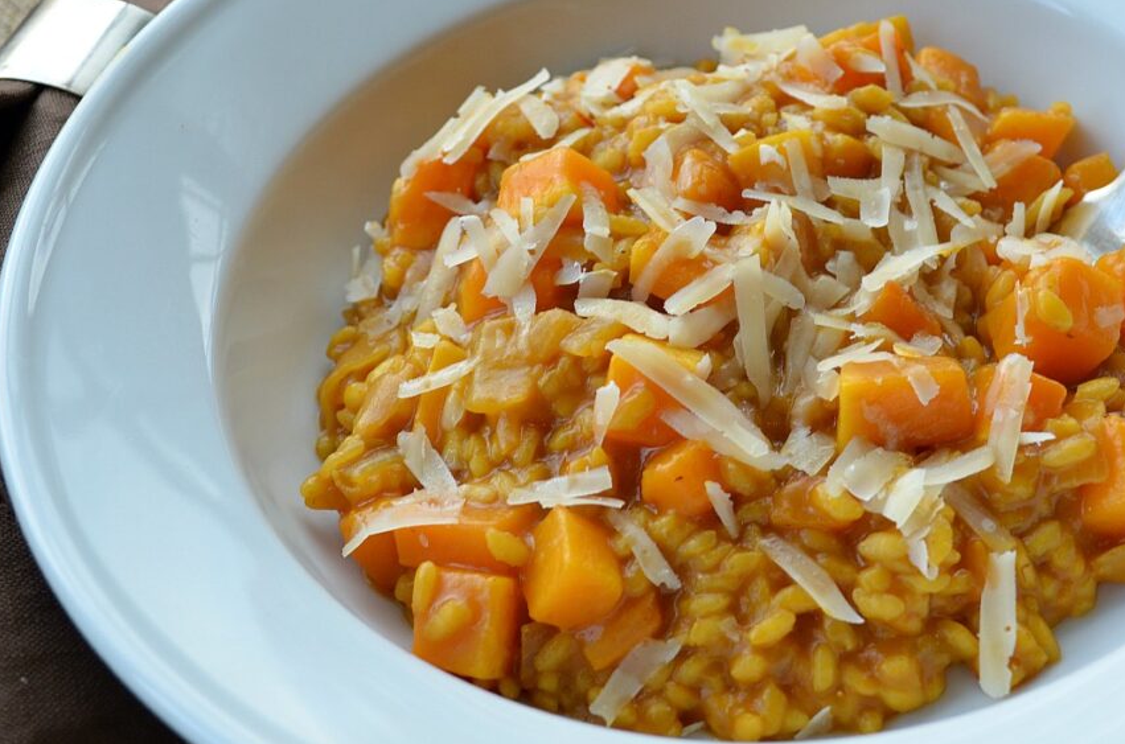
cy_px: 359
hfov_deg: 31.0
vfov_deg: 20.8
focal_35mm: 65
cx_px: 644
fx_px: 2026
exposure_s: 1/50
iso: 400
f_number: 6.3
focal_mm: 36
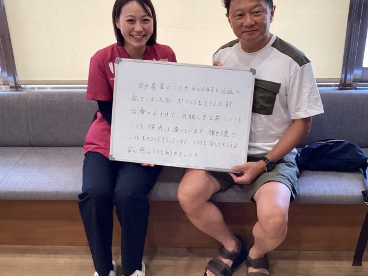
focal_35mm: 39
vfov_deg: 36.8
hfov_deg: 47.8
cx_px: 182
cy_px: 116
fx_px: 415
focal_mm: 3.3
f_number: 2.4
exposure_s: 1/60
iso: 125
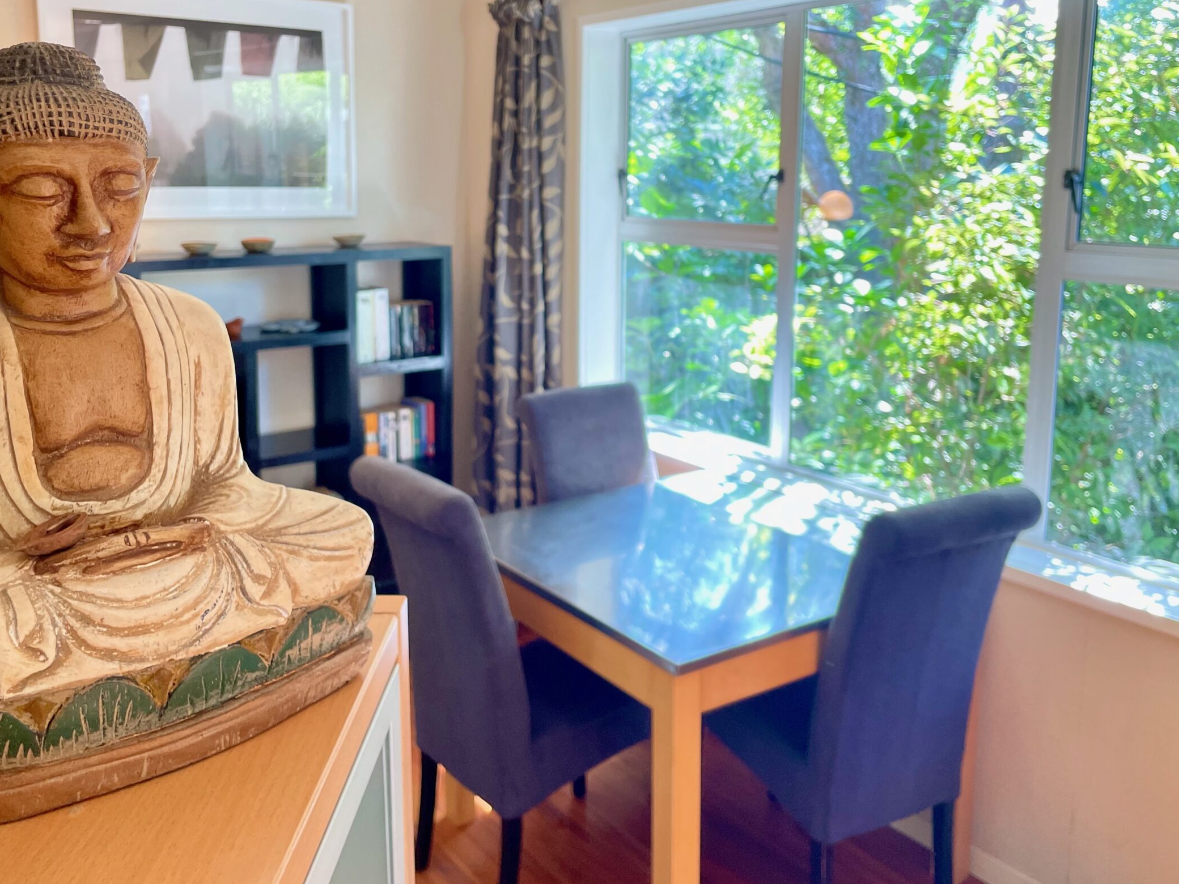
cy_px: 344
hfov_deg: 56.7
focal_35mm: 32
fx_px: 1090
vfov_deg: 43.9
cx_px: 533
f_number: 1.6
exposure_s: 1/100
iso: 100
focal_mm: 4.2
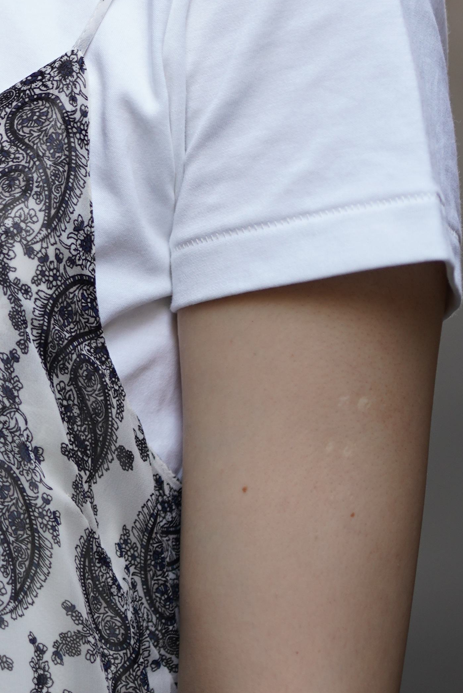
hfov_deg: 4.2
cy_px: -207
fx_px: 6229
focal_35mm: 323
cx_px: -394
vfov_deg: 6.3
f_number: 1.4
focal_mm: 85
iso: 100
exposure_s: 1/250
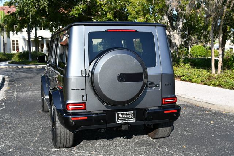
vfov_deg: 28.1
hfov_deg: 41.1
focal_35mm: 48
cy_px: 78
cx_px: 117
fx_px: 312
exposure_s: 1/250
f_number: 8
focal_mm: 24
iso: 140
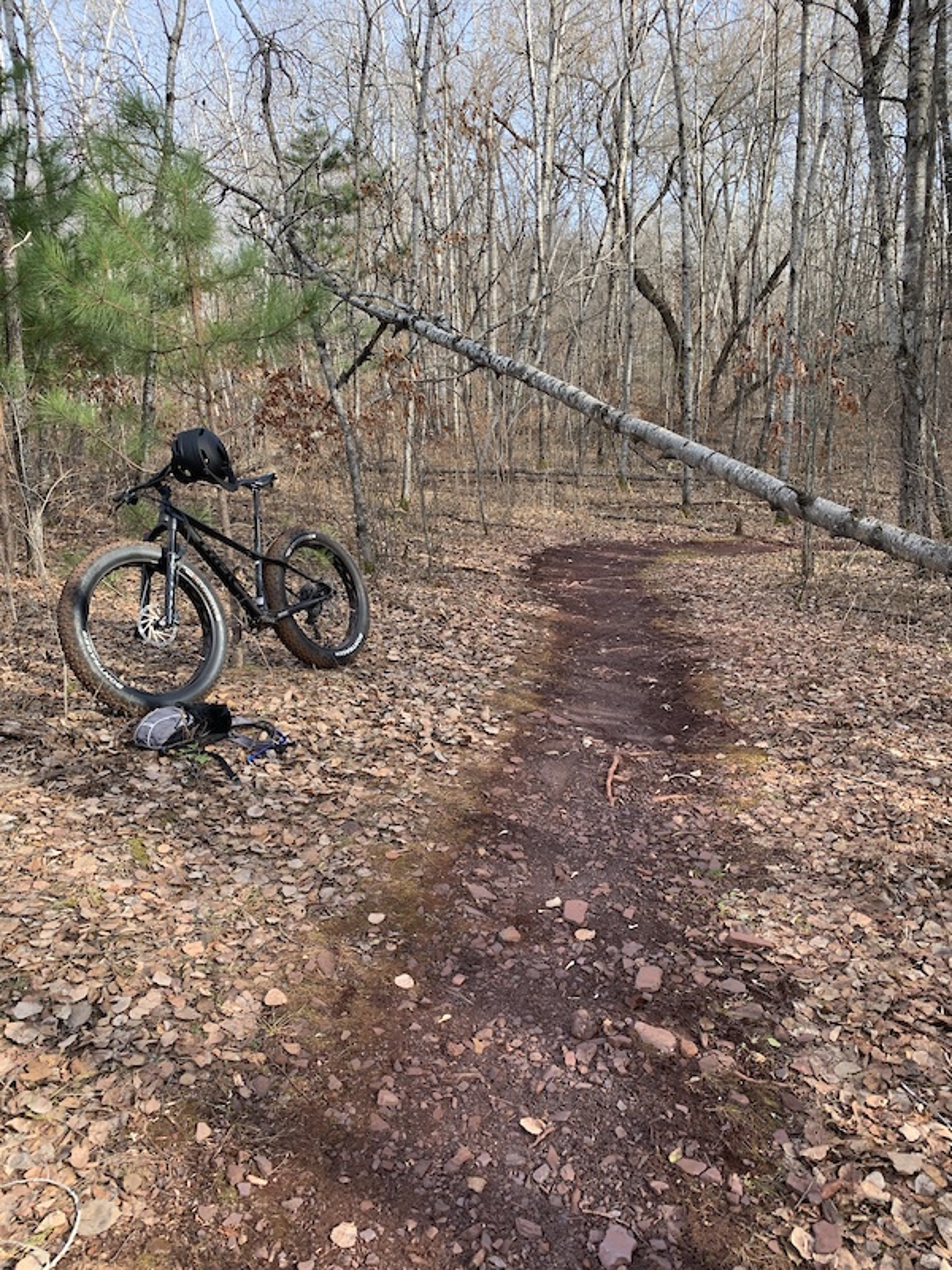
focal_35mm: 26
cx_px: 476
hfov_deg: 53.1
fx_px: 953
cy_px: 635
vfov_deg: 67.3
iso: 25
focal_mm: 4.25
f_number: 1.8
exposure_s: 1/268
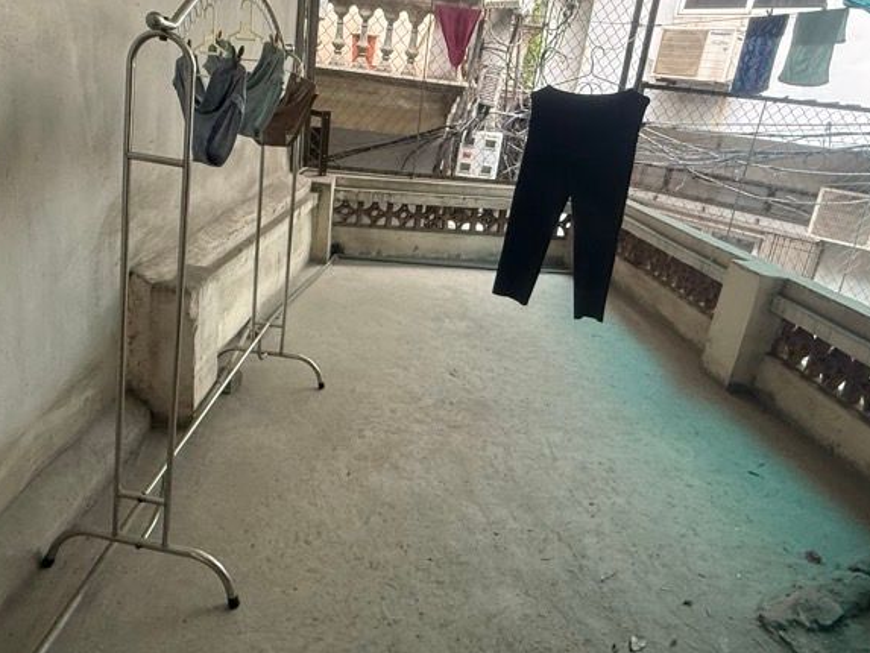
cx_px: 370
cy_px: 264
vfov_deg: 54.5
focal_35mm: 25
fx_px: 628
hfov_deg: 69.0
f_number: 2.2
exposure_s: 1/50
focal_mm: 2.22
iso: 320
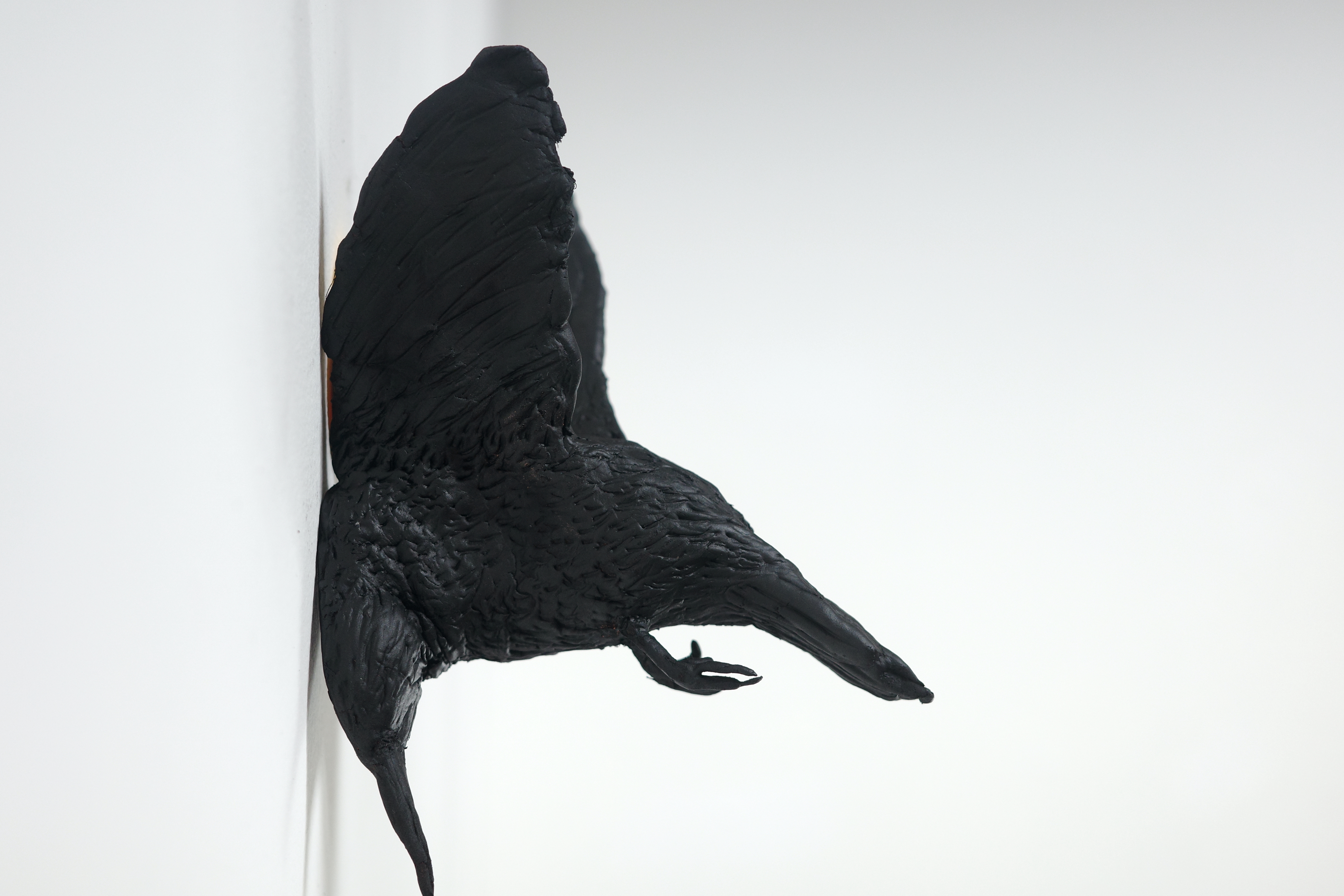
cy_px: 507
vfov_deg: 27.0
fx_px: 1867
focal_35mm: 50
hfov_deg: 39.5
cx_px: 566
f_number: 3.2
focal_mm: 26
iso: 320
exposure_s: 1/60
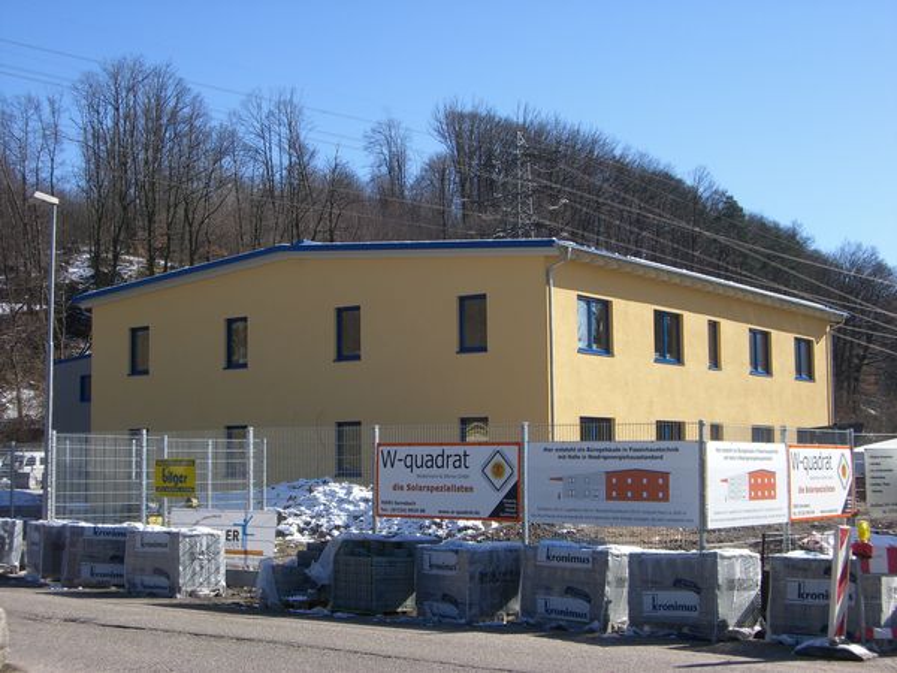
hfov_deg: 34.9
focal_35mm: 55
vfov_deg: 26.6
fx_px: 1425
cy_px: 336
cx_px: 448
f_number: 5.2
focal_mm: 9
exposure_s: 1/320
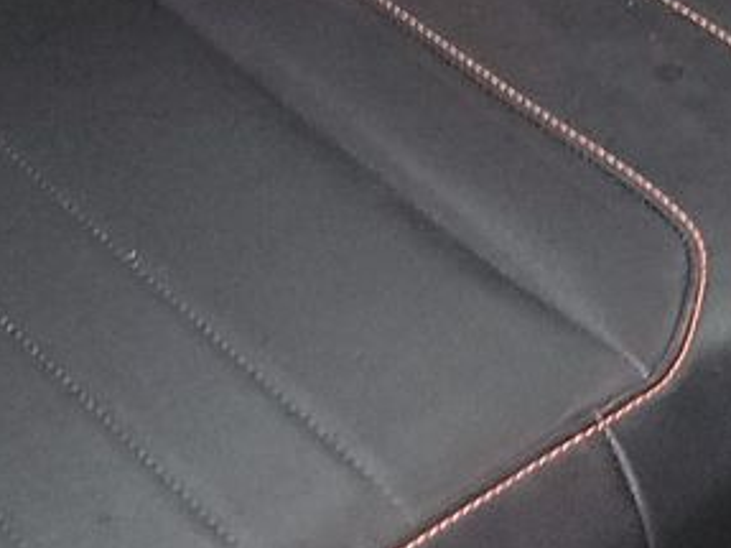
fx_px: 2829
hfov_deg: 14.7
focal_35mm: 134
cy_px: -566
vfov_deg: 10.2
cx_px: 499
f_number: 1.8
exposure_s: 1/59
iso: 1212
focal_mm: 6.7
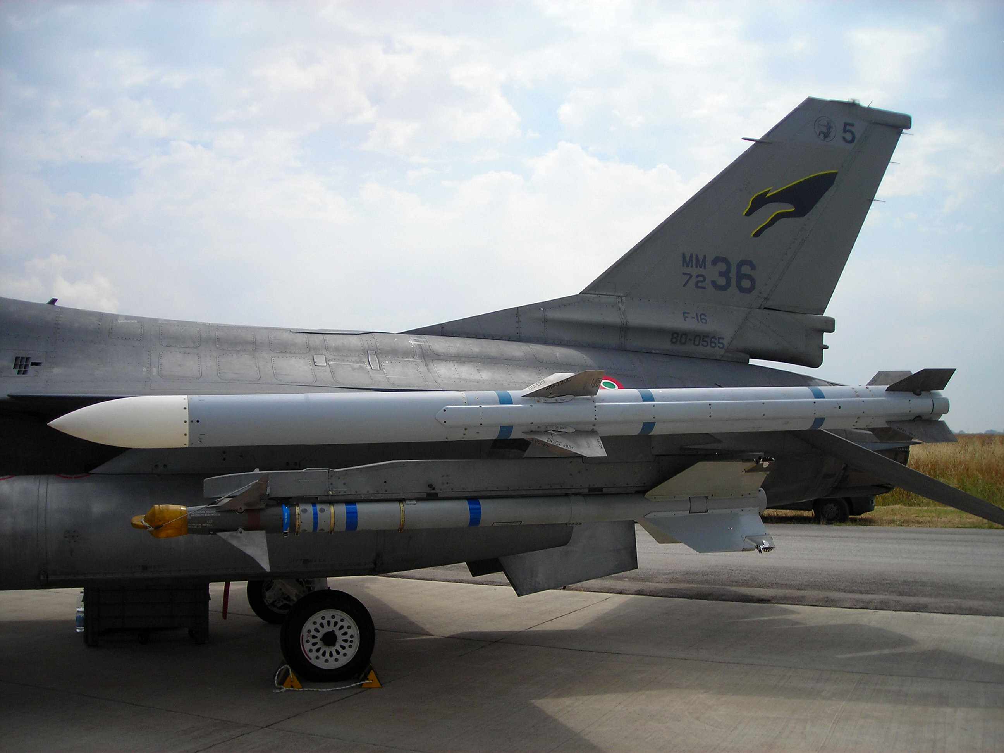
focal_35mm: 38
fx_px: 1102
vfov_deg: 37.7
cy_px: 376
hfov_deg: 49.0
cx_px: 502
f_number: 6.4
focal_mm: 6.3
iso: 50
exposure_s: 1/273
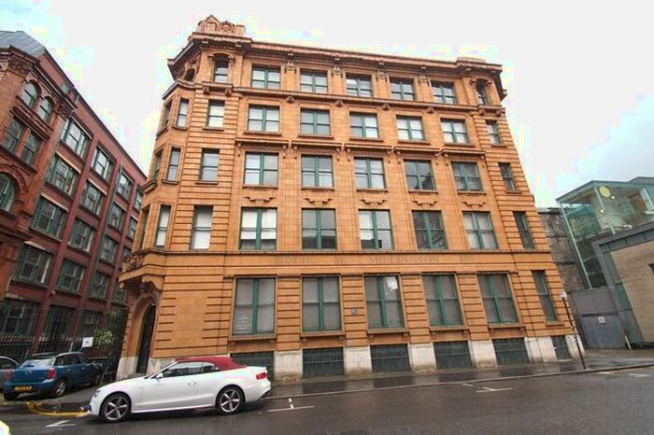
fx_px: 272
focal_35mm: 15
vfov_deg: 77.3
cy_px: 218
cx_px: 327
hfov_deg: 100.4
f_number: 6.3
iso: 100
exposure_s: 1/160
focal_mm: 10
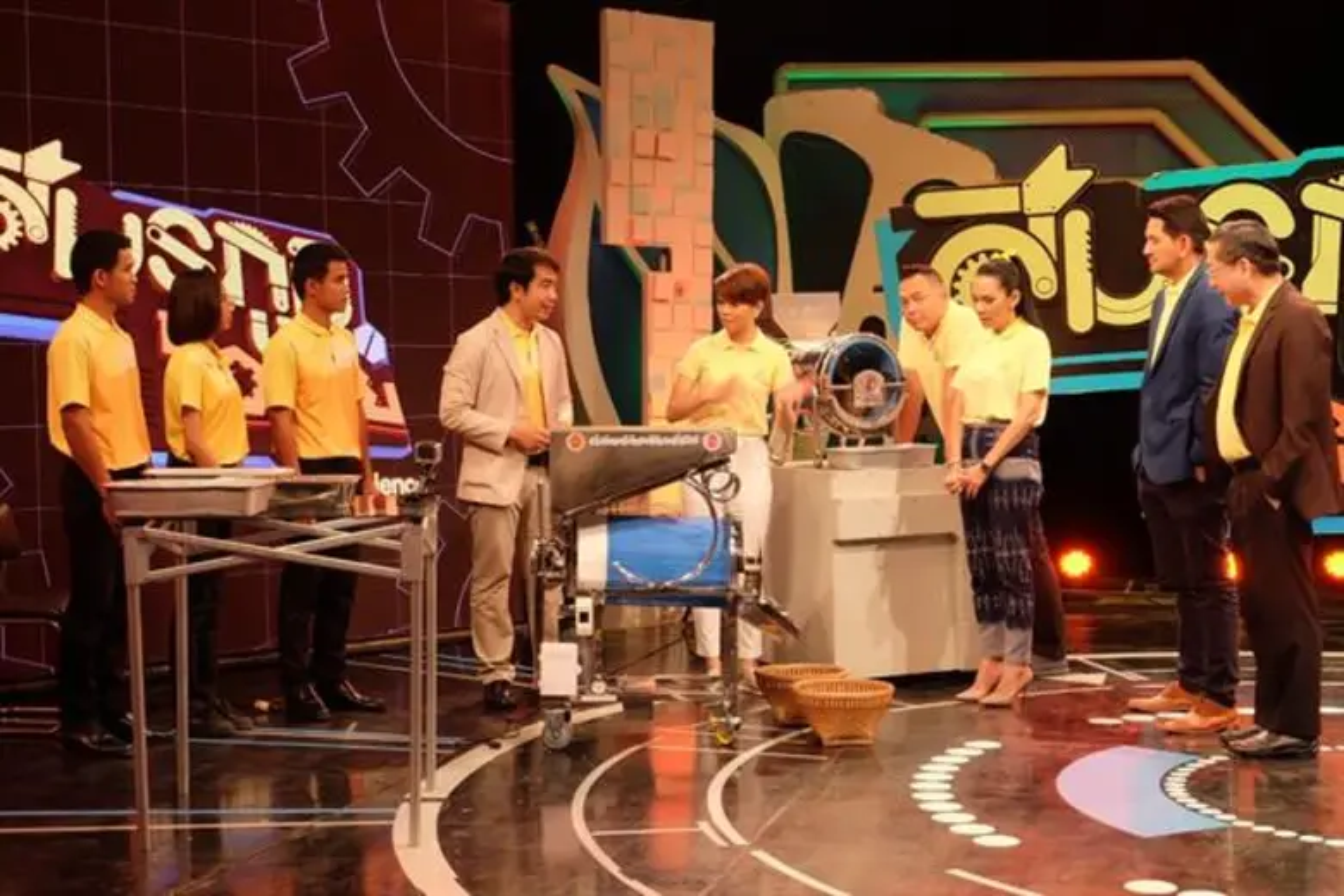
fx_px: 1979
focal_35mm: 53
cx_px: 672
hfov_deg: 37.5
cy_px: 448
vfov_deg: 25.5
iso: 400
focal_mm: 35.5
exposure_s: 1/30
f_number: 5
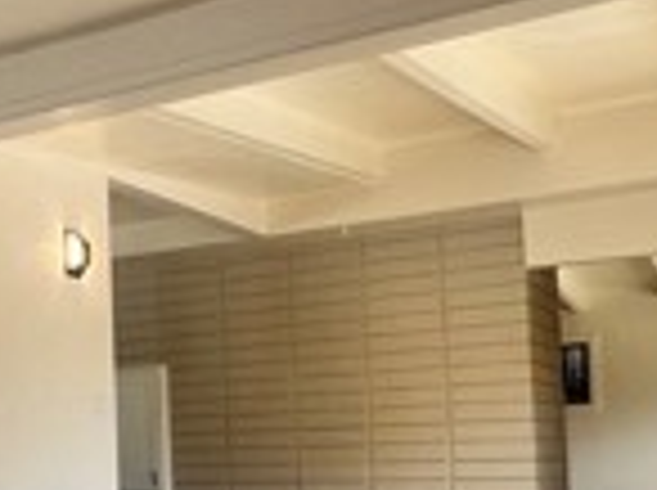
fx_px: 1080
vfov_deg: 25.0
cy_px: 414
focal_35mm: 57
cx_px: -144
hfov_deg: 29.0
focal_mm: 1.57
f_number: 1.8
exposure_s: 1/142
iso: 32
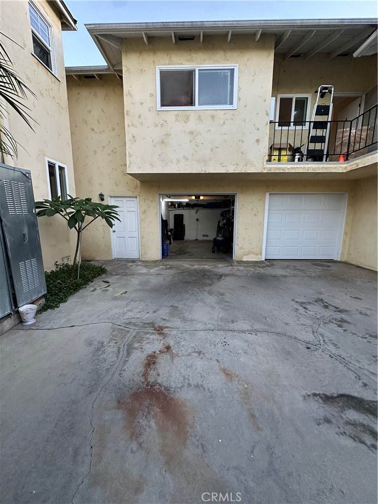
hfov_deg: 85.7
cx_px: 189
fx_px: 204
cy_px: 252
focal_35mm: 14
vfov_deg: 102.1
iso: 250
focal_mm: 2.22
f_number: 2.2
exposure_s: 1/120
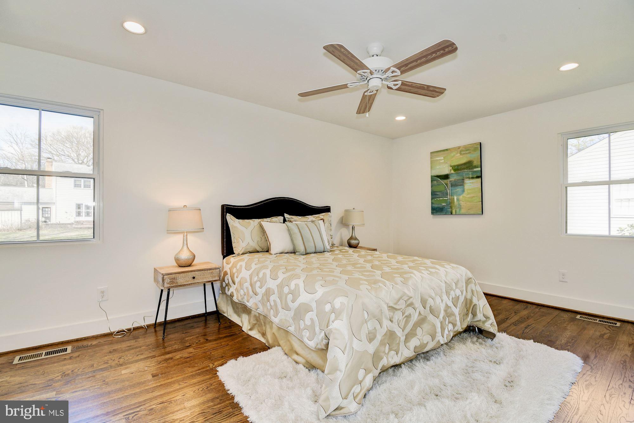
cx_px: 317
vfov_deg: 77.3
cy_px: 212
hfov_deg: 100.4
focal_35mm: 15
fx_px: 264
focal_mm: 10
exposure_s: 1/25
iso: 200
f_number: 8
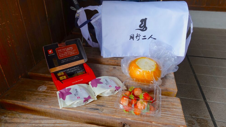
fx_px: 156
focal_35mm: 26
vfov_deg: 44.3
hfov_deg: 71.9
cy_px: 56
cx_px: 111
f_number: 4
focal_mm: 8.8
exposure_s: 1/80
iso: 125
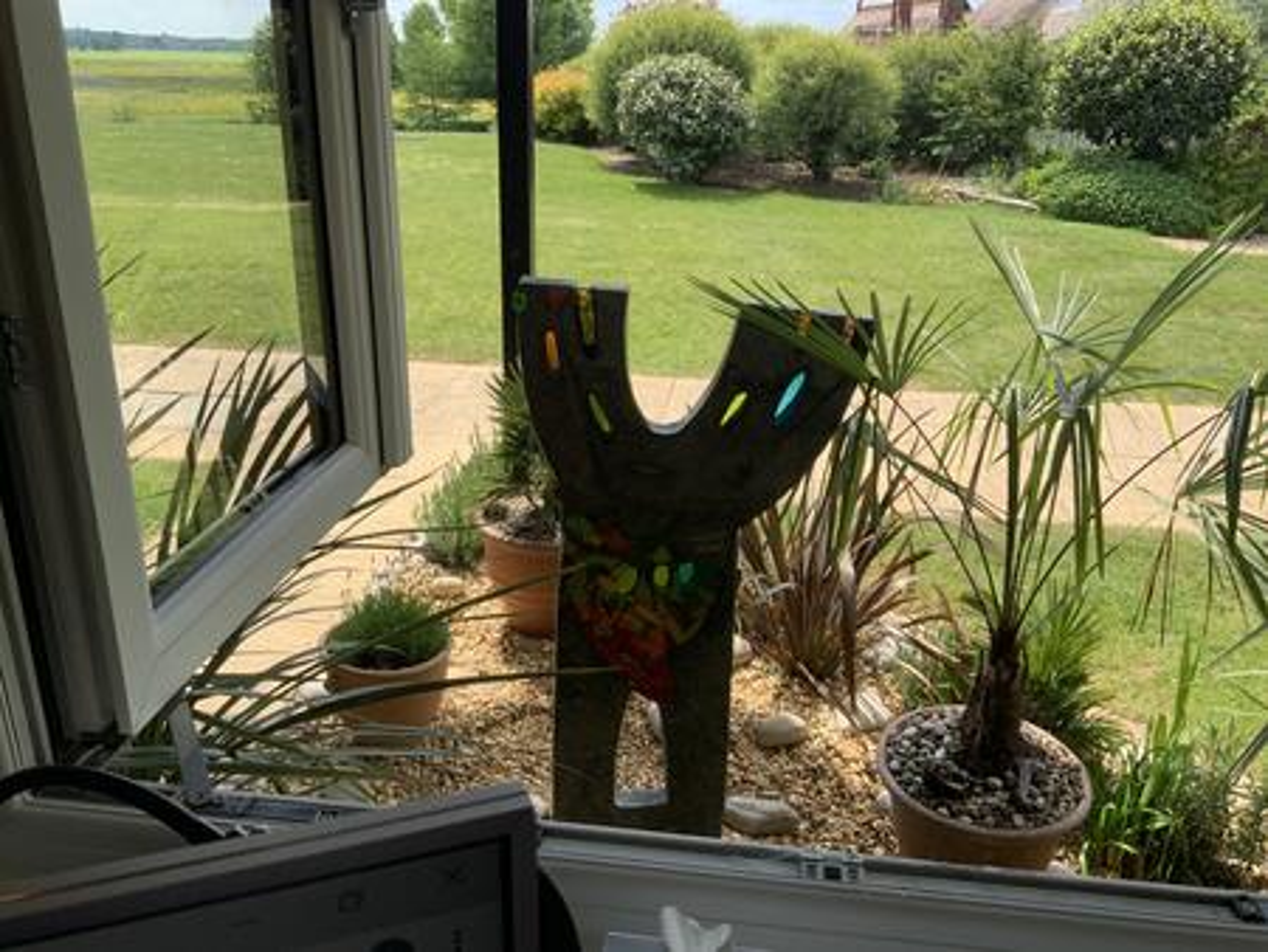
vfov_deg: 48.3
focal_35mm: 29
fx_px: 1063
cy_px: 476
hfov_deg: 61.6
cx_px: 634
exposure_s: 1/770
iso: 16
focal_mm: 3
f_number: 1.8
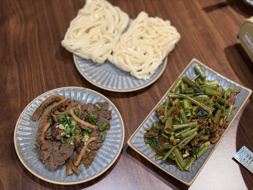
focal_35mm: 52
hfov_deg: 36.8
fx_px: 380
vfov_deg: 28.0
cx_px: 126
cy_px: 95
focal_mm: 5.96
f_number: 1.6
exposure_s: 1/60
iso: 100
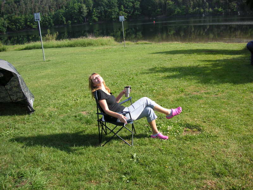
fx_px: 270
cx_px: 126
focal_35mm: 37
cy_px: 95
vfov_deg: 38.7
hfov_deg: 50.1
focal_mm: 6.1
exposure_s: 1/750
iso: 50
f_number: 2.8
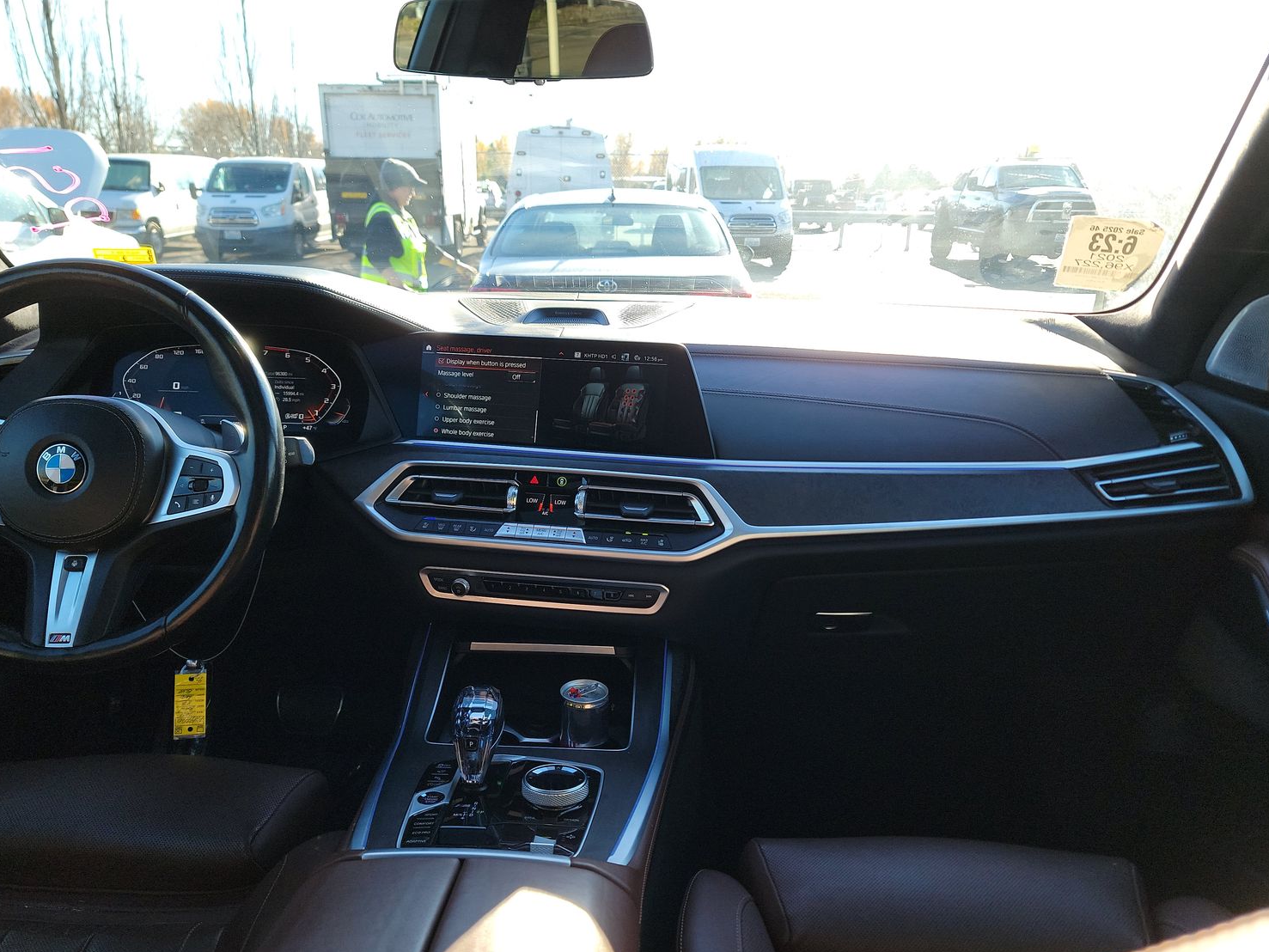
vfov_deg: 53.0
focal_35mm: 26
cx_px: 614
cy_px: 515
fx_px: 953
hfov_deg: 67.3
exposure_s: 1/125
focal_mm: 6.7
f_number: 1.8
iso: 50
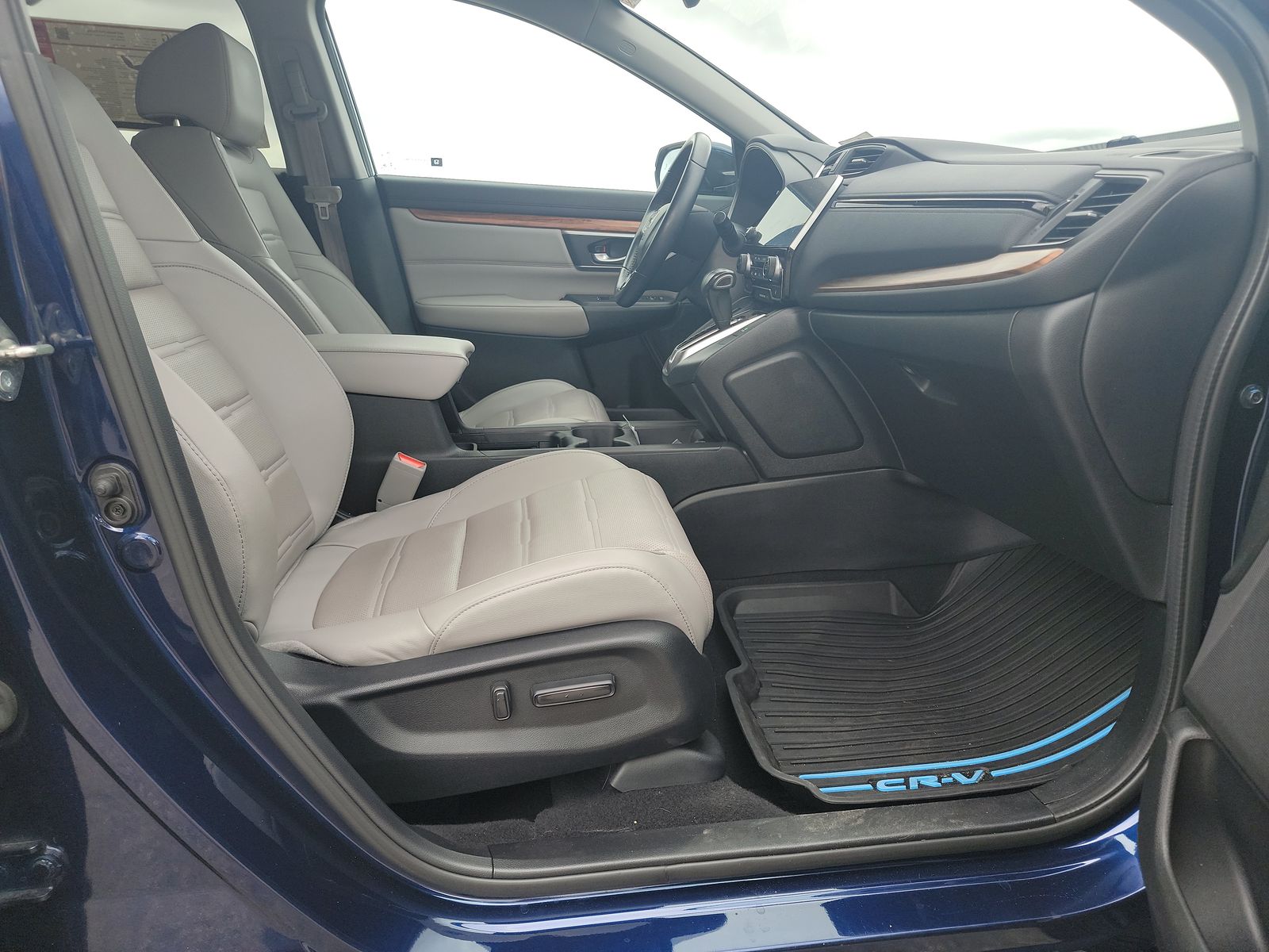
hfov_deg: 71.6
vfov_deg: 56.8
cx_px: 634
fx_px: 880
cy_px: 476
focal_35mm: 24
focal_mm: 6.7
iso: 52
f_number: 1.8
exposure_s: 1/119
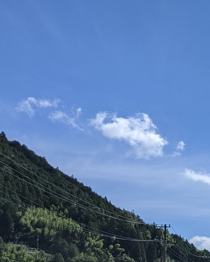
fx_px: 560
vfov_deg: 25.2
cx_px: 309
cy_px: 260
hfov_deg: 18.9
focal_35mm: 72
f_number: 1.8
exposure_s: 1/4695
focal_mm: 4.44
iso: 48
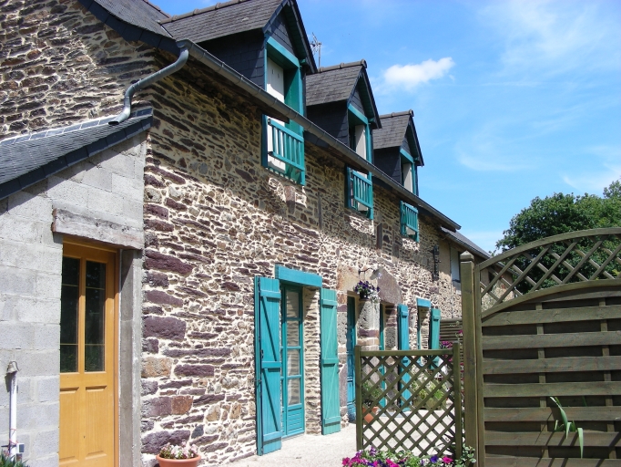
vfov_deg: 37.7
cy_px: 234
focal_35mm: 38
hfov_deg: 49.0
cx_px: 310
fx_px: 682
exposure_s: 1/338
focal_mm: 6.3
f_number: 4
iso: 50
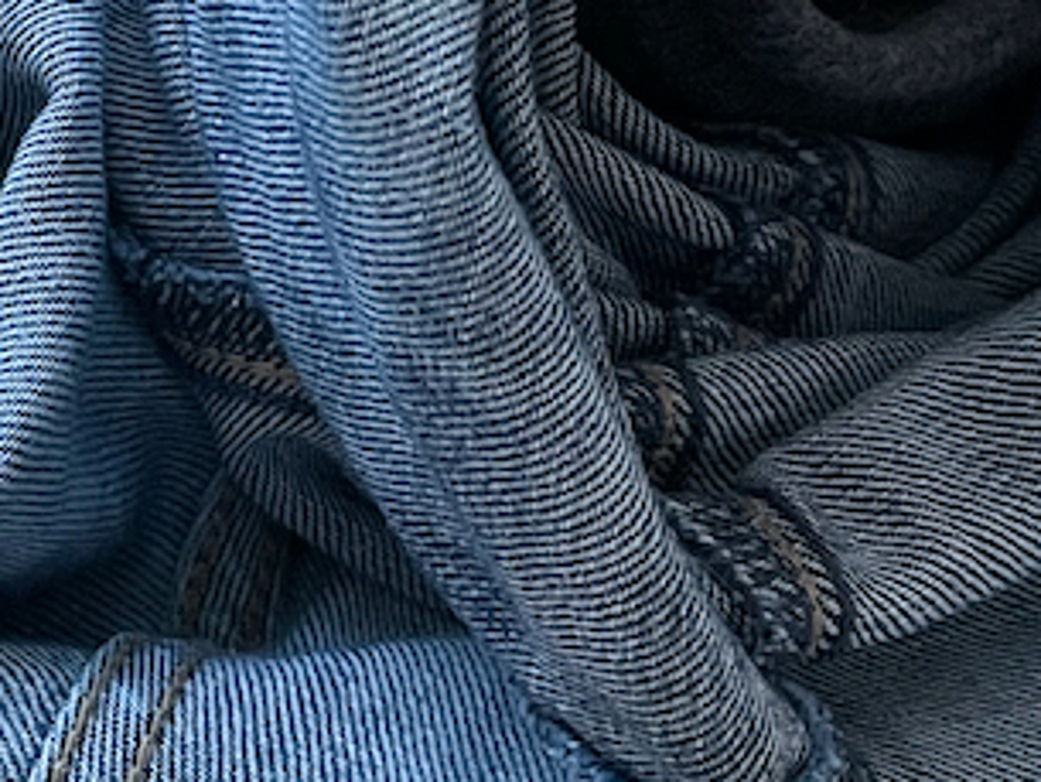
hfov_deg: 17.8
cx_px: 174
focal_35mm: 109
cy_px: -7
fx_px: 3279
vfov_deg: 13.4
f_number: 1.6
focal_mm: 4.2
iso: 400
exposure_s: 1/60
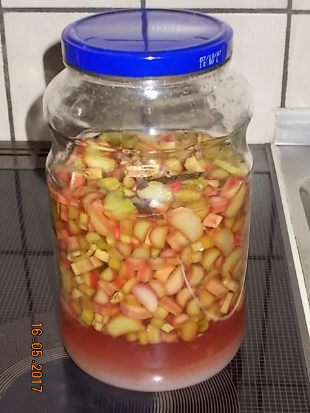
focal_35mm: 66
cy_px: 206
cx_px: 155
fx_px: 788
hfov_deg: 22.3
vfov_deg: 29.4
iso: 200
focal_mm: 11.8
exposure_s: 1/60
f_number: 5.3
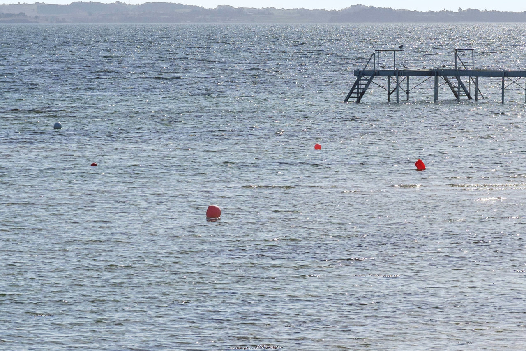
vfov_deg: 5.6
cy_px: 47
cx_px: 380
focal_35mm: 246
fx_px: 3595
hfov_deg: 8.4
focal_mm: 70
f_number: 6.3
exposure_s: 1/3200
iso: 200
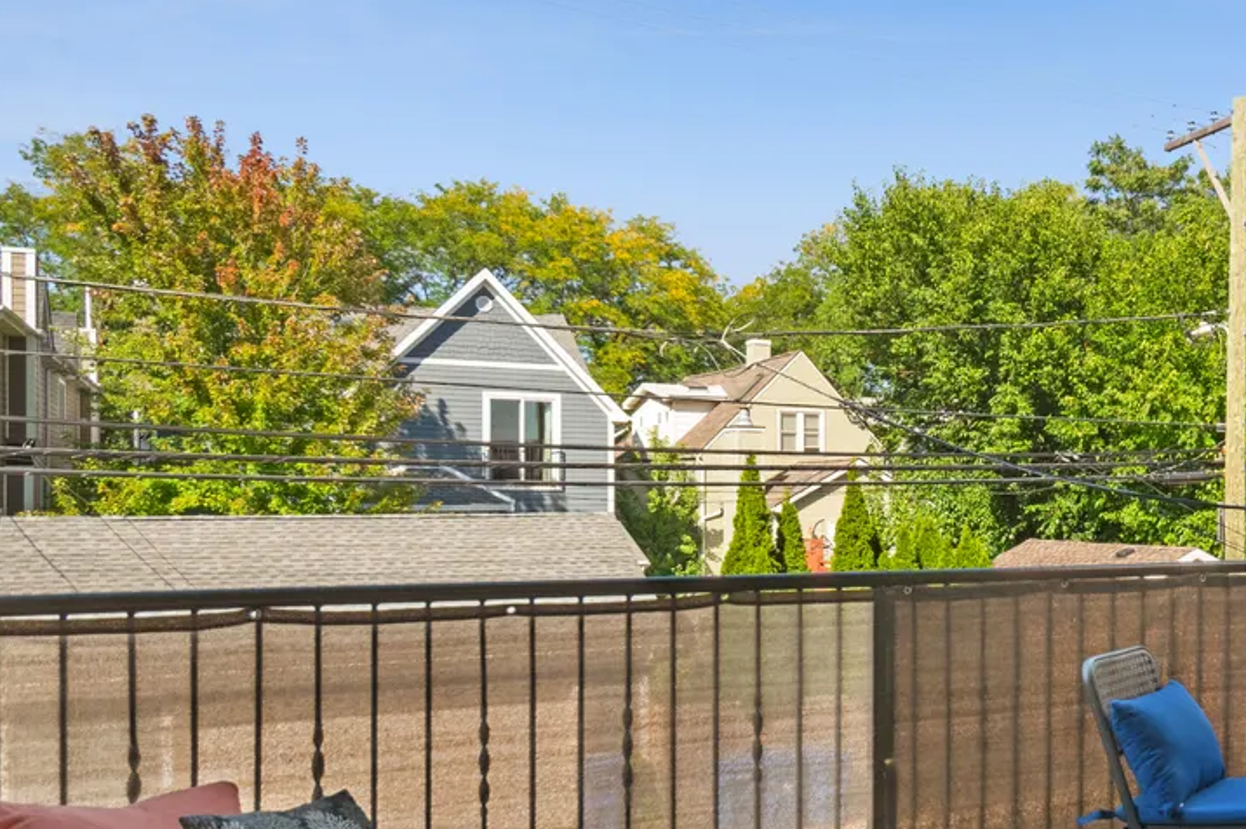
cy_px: 516
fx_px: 1176
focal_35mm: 34
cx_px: 941
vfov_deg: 38.6
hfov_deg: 53.2
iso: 400
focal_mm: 10
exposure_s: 1/160
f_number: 8
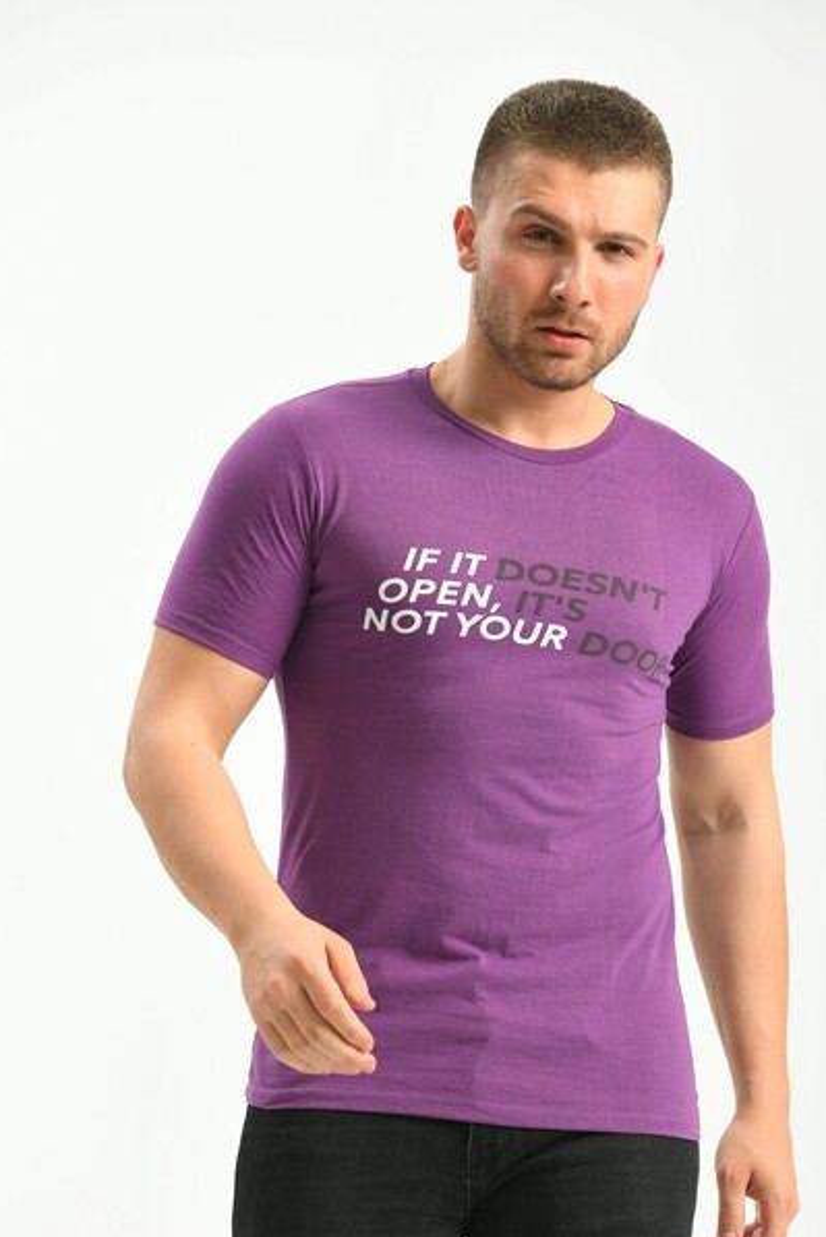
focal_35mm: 163
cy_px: 774
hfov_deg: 8.4
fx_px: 5606
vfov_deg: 12.6
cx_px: 493
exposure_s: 1/160
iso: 100
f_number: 5.6
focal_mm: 130
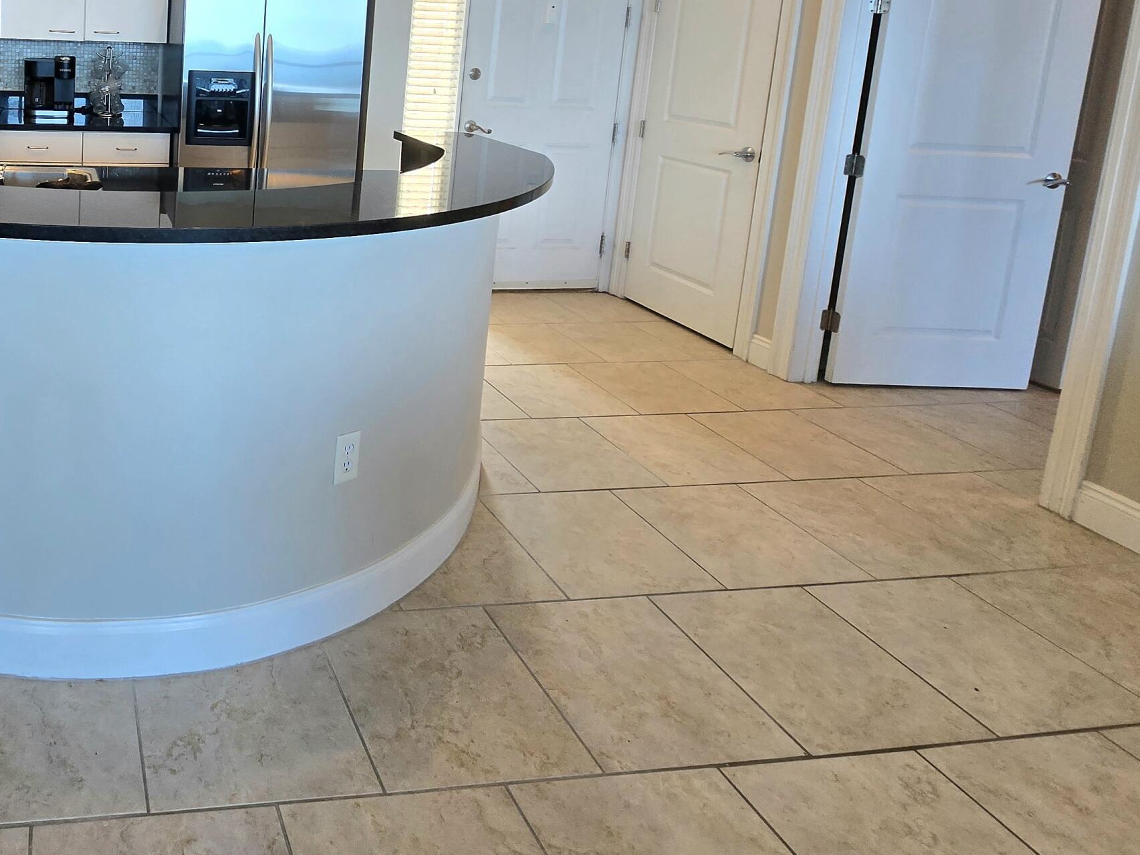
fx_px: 757
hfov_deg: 64.1
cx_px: 157
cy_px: 125
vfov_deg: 53.3
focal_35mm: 23
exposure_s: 1/60.2
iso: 64
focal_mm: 1.7
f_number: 2.2
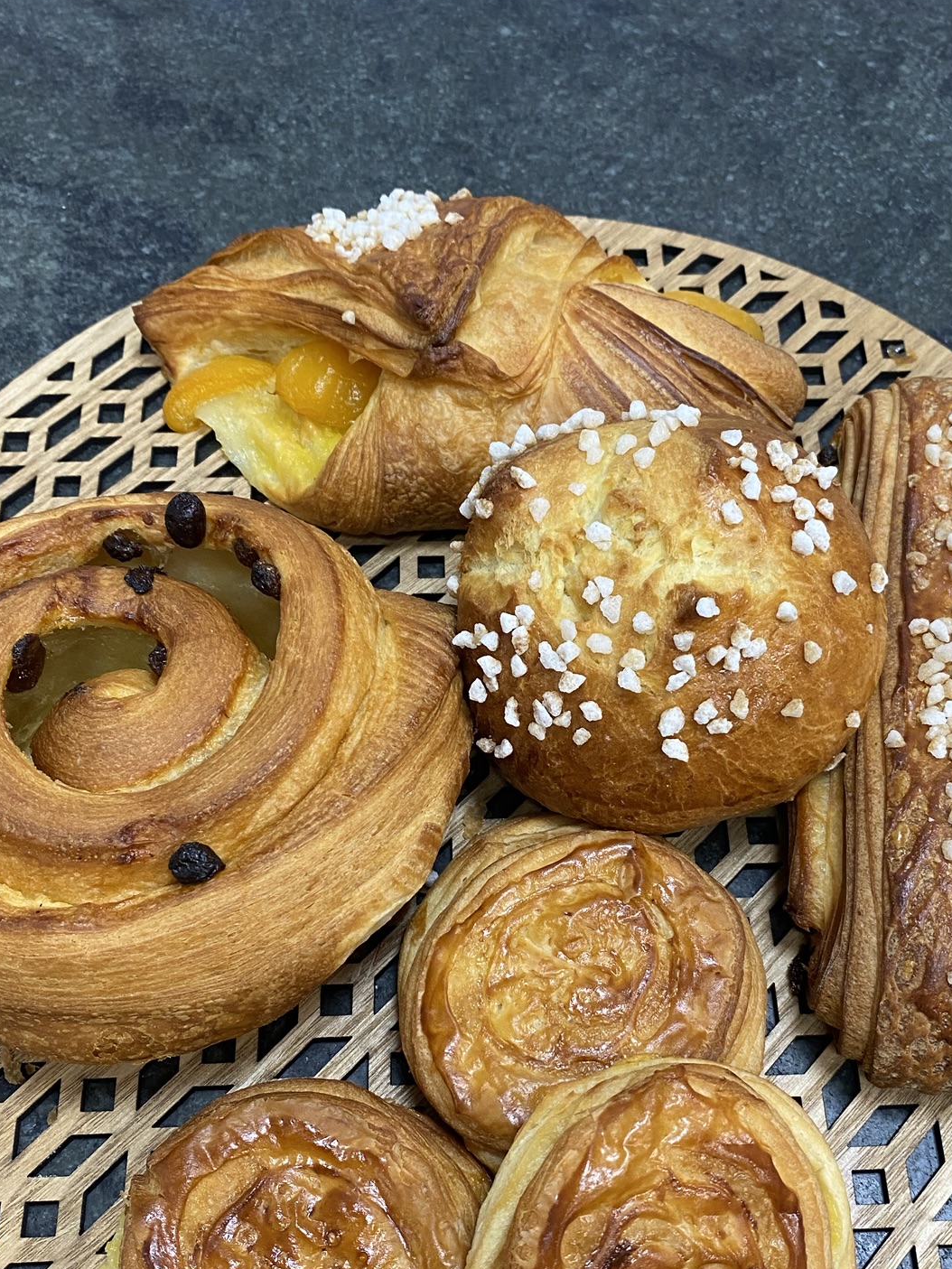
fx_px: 1357
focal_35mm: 37
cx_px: 527
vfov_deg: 50.0
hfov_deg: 38.6
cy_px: 732
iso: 100
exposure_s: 1/50
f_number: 1.8
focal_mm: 4.25
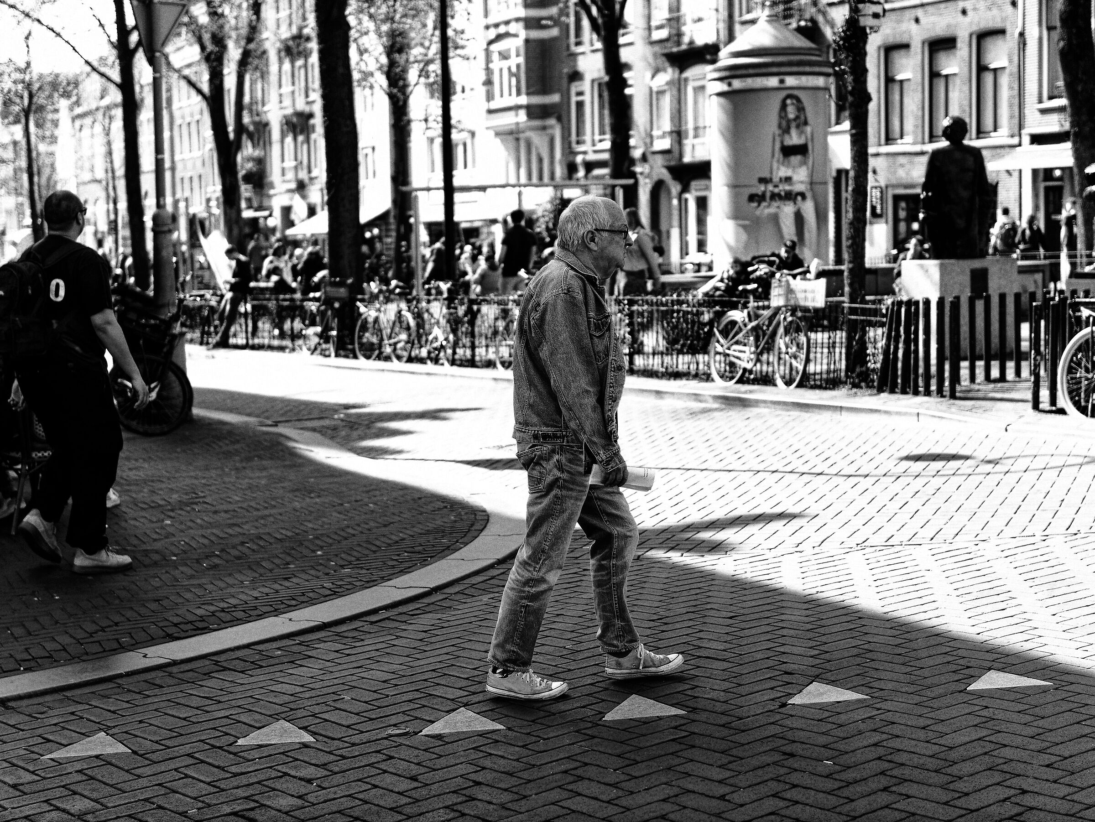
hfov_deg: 32.2
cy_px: 411
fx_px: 1899
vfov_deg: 24.4
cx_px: 548
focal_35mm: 60
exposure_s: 1/4000
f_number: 1.4
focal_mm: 30
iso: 200
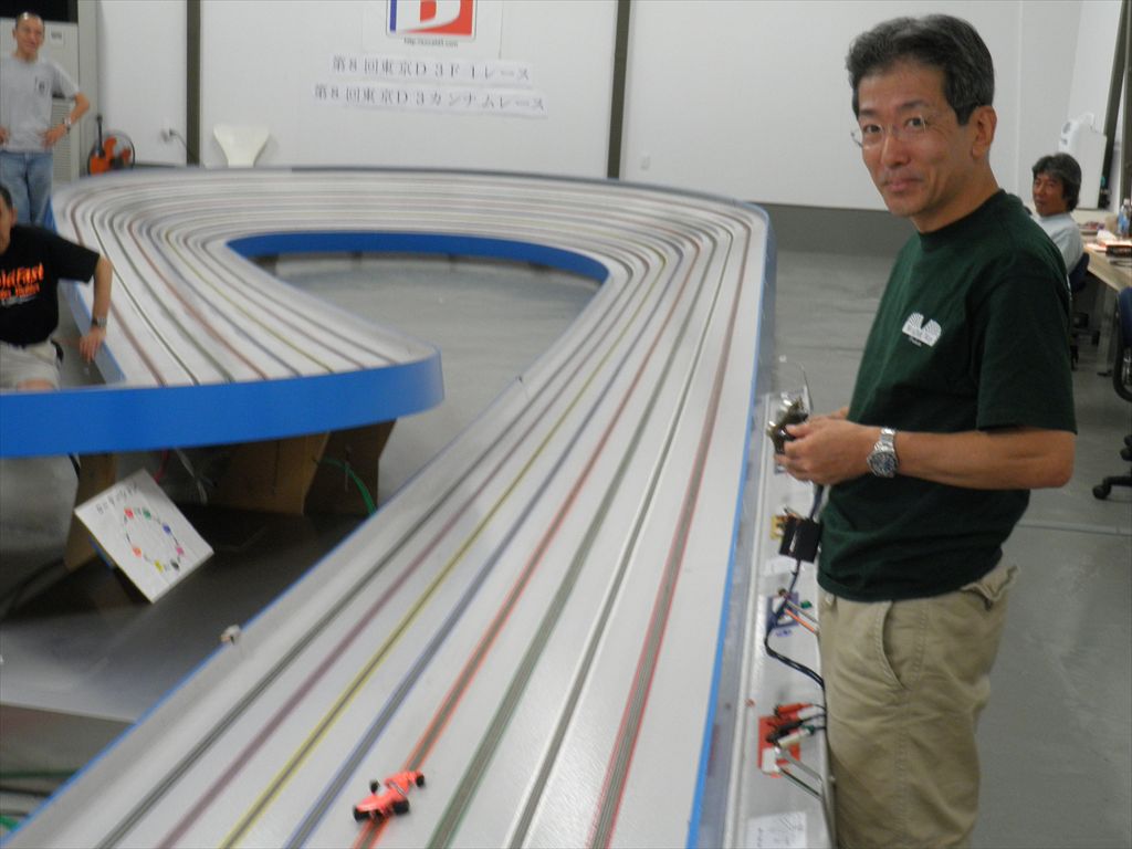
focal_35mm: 49
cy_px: 424
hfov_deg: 38.9
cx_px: 566
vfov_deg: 29.7
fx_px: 1602
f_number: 4.2
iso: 200
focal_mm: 8.7
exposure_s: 1/13
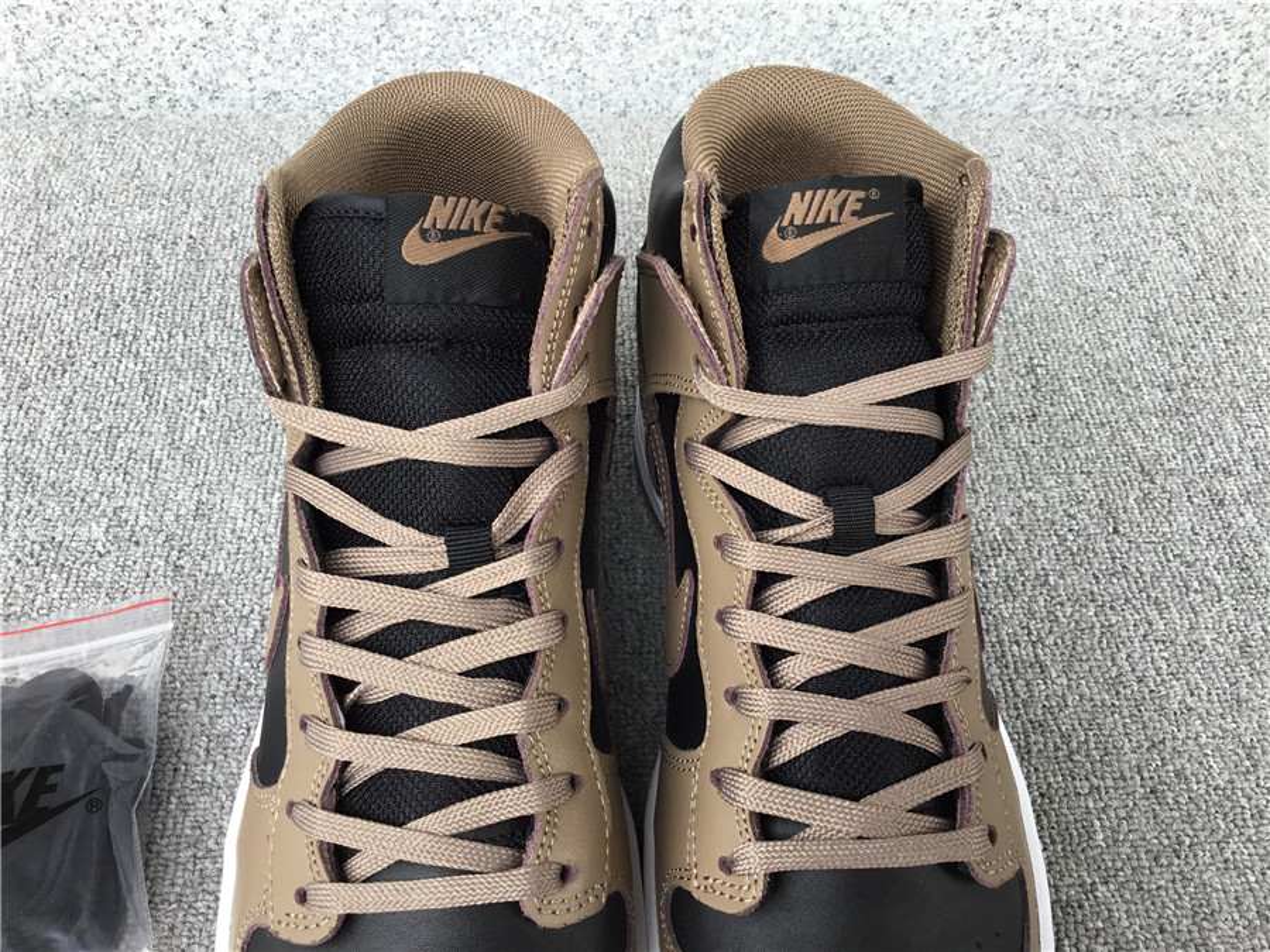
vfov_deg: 45.4
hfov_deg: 58.4
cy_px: 476
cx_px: 635
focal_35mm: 31
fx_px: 1137
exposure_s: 1/100
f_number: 2.4
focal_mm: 3.3
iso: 25
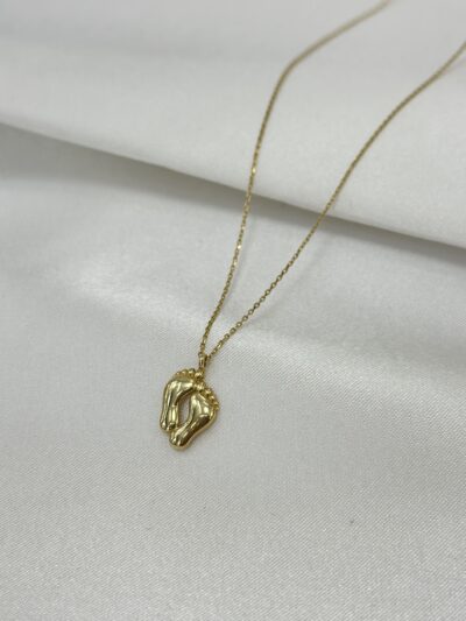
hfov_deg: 30.3
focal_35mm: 48
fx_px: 861
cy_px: 310
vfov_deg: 39.6
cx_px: 233
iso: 80
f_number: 1.78
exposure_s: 1/441
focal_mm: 6.86
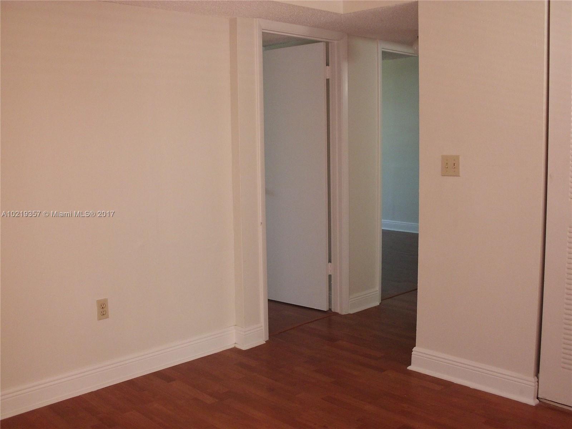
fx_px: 595
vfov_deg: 39.7
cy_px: 214
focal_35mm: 36
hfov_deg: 51.4
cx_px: 286
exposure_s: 1/100
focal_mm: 6.3
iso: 200
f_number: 2.9
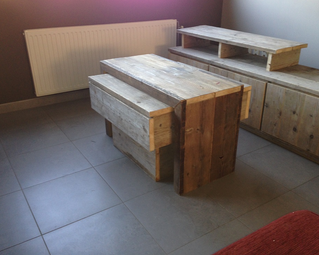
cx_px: 164
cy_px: 126
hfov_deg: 51.5
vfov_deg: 42.2
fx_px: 330
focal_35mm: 35
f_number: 2.4
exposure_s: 1/20
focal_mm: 4.12
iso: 64
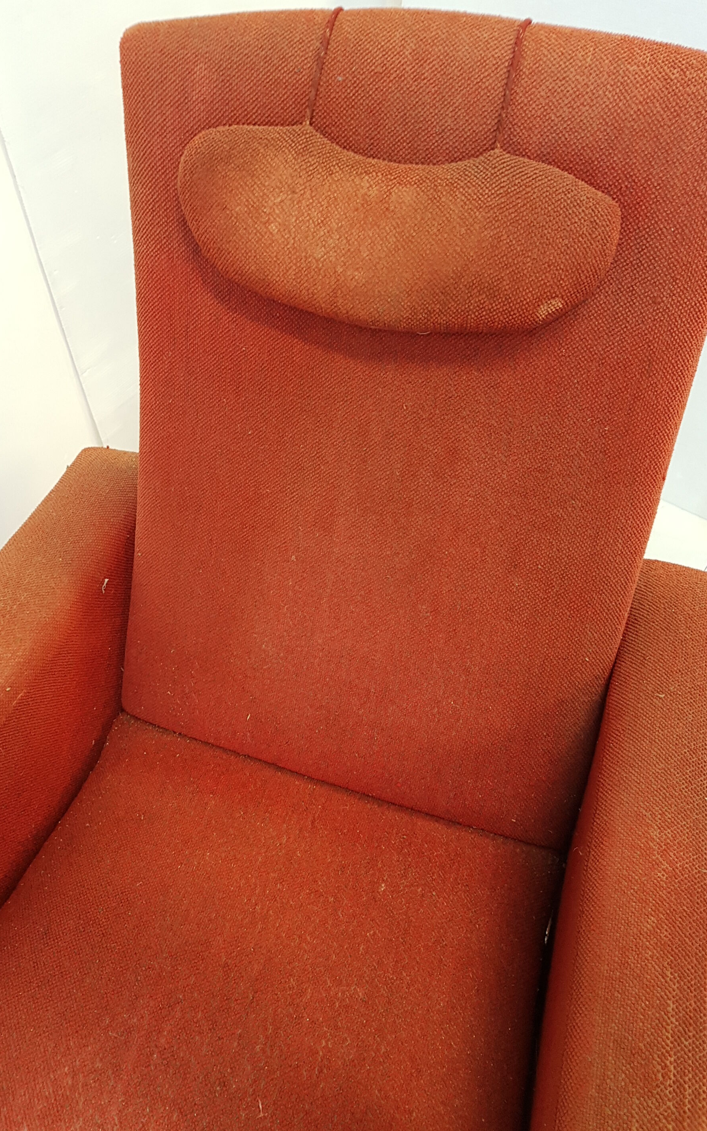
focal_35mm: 28
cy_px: 560
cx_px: 315
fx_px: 863
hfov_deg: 44.5
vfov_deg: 66.5
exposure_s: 1/25
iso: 160
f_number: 1.7
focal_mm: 4.2
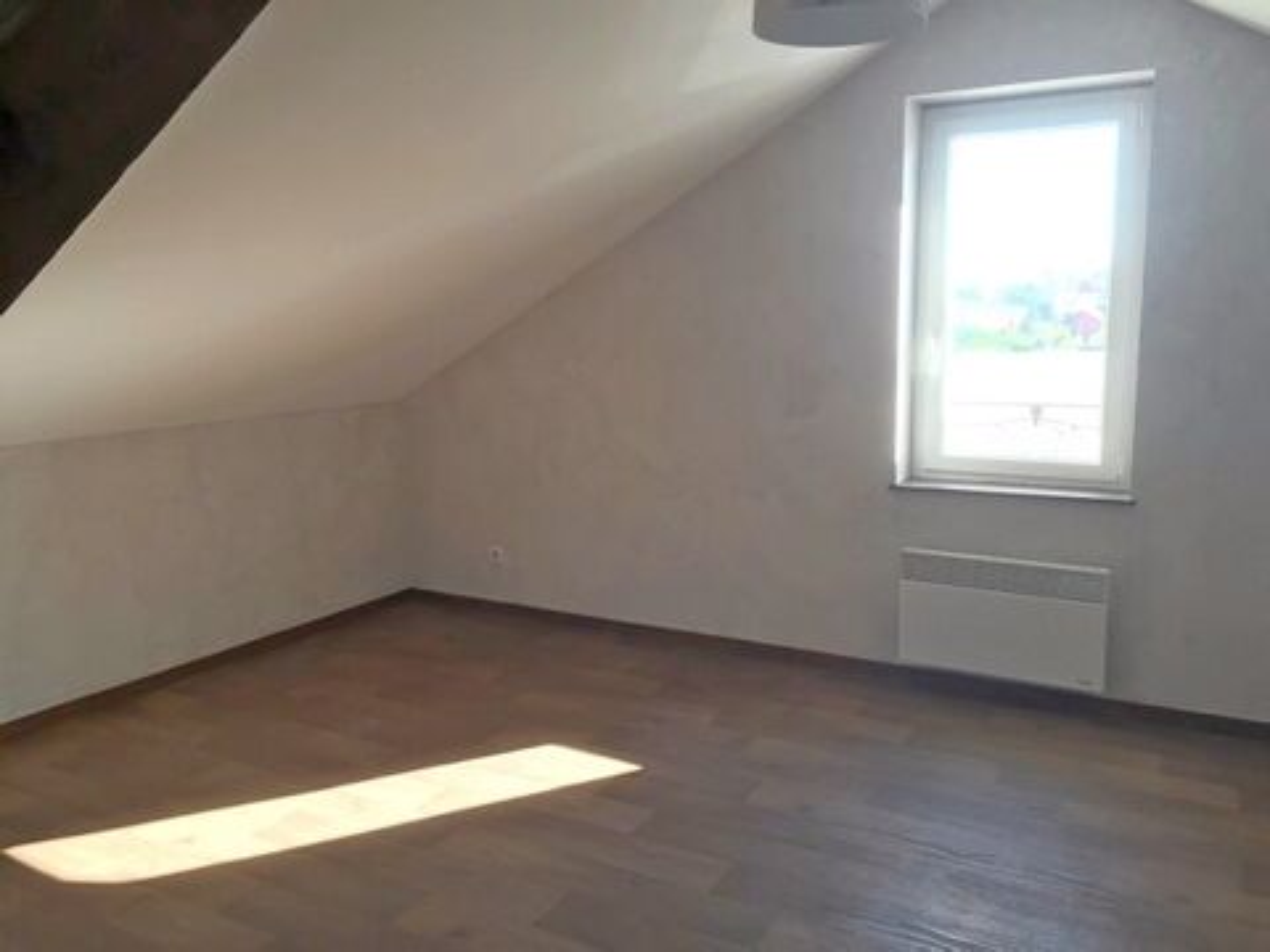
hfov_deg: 61.7
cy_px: 476
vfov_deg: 48.2
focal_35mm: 29
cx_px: 635
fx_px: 1064
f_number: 2.2
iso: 40
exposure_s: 1/60
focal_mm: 4.15
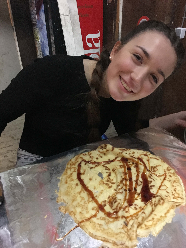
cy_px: 124
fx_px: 208
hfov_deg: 48.2
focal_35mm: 29
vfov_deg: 61.7
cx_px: 93
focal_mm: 4.15
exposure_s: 1/17
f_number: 2.2
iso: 640
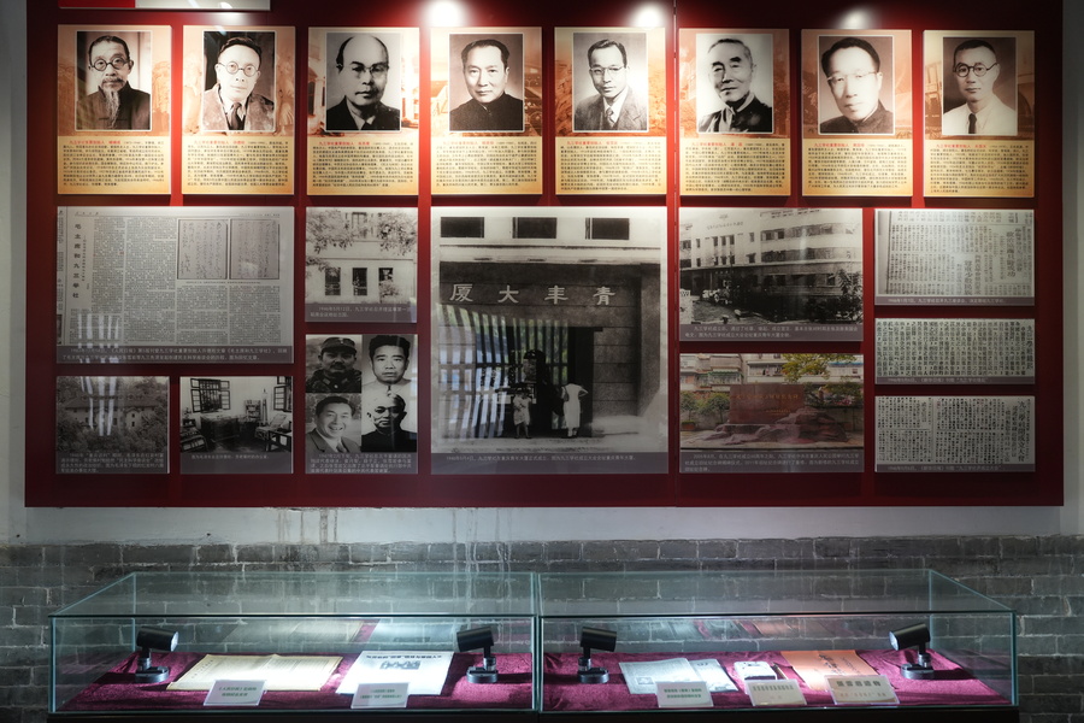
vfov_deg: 42.3
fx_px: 933
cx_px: 542
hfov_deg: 60.3
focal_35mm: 31
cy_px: 362
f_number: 2.8
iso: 1000
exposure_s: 1/400
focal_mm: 31
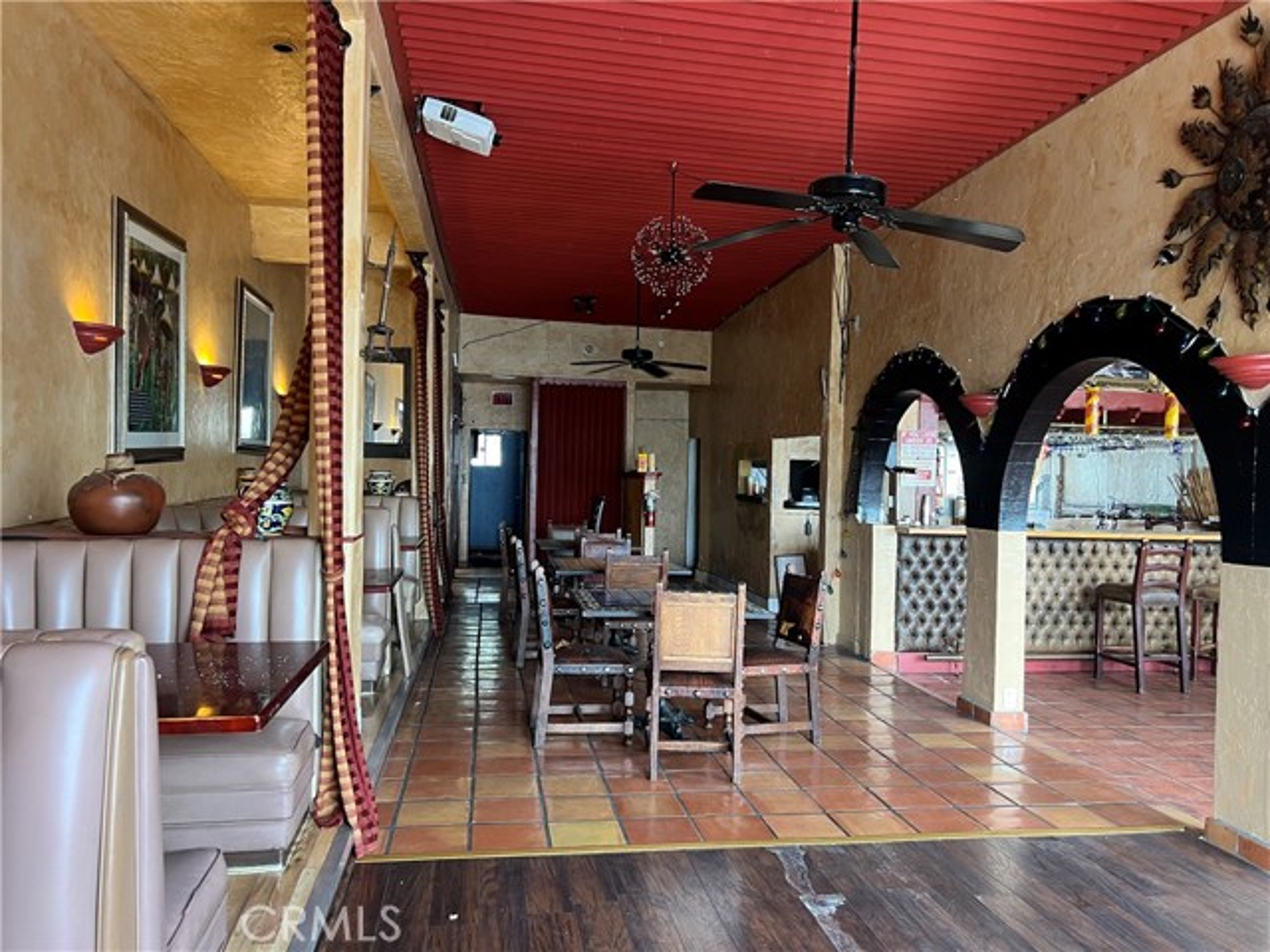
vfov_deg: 53.1
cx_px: 635
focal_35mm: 26
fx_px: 954
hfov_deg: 67.3
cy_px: 476
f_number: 1.5
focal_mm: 5.7
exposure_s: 1/60
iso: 125
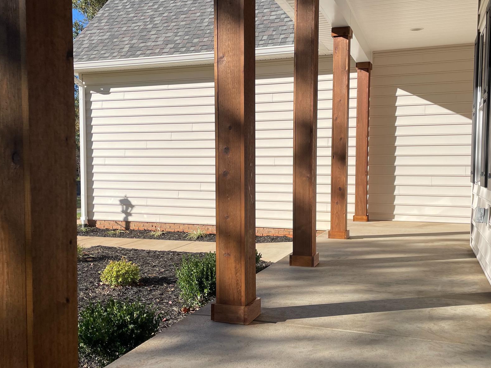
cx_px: 259
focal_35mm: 34
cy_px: 200
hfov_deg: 53.9
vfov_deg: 41.8
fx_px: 482
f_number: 1.6
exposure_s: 1/3205
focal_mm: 4.2
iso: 32
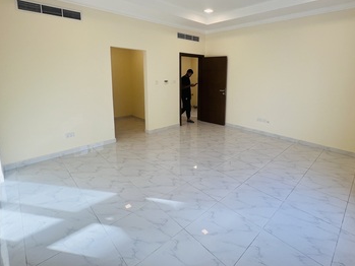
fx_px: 174
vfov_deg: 73.5
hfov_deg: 90.6
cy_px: 100
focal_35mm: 17
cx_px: 198
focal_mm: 1.57
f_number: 1.8
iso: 50
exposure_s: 1/99
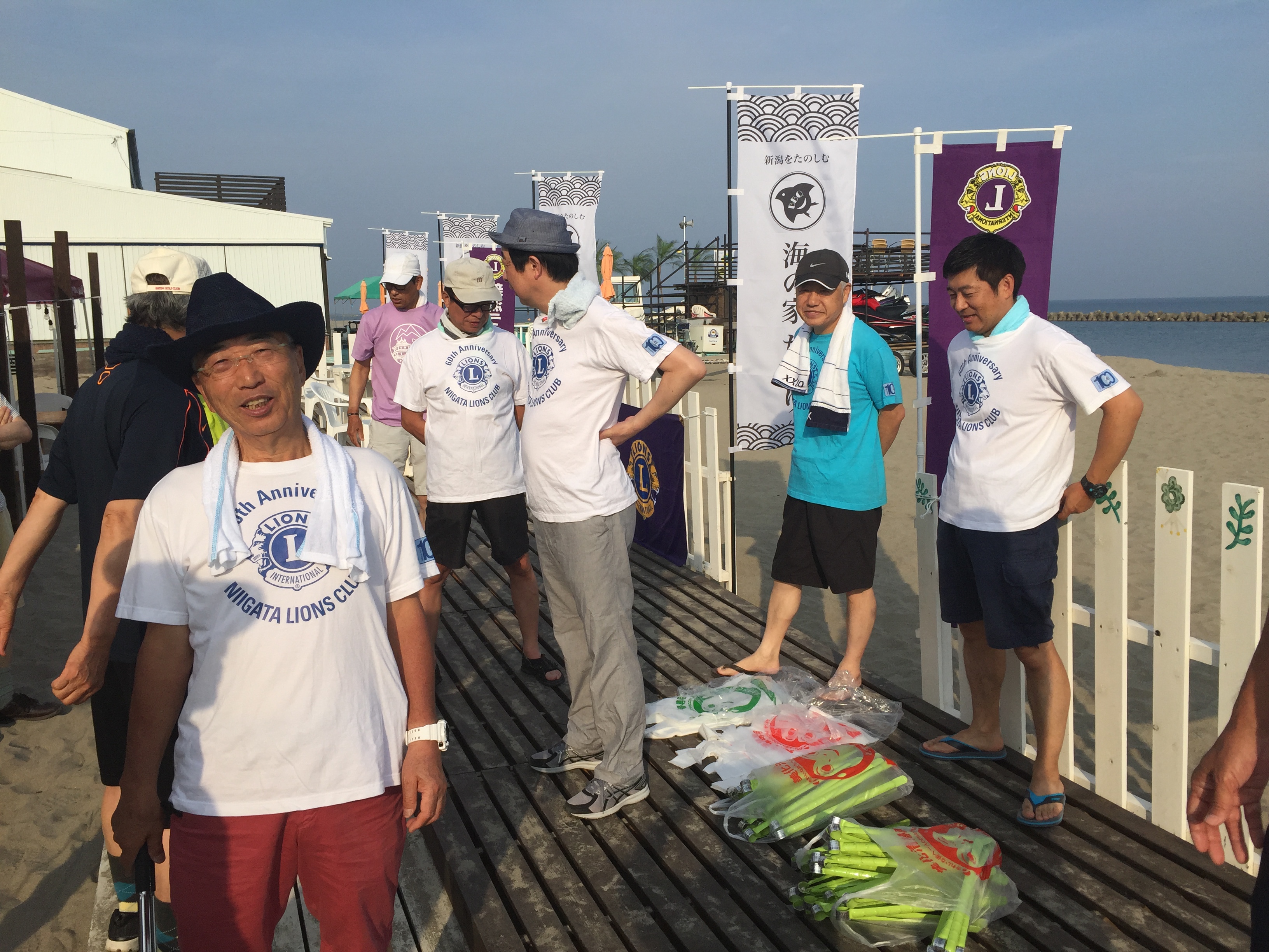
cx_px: 634
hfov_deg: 61.7
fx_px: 1063
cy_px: 476
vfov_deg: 48.2
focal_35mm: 29
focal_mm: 4.15
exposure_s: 1/2825
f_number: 2.2
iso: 32
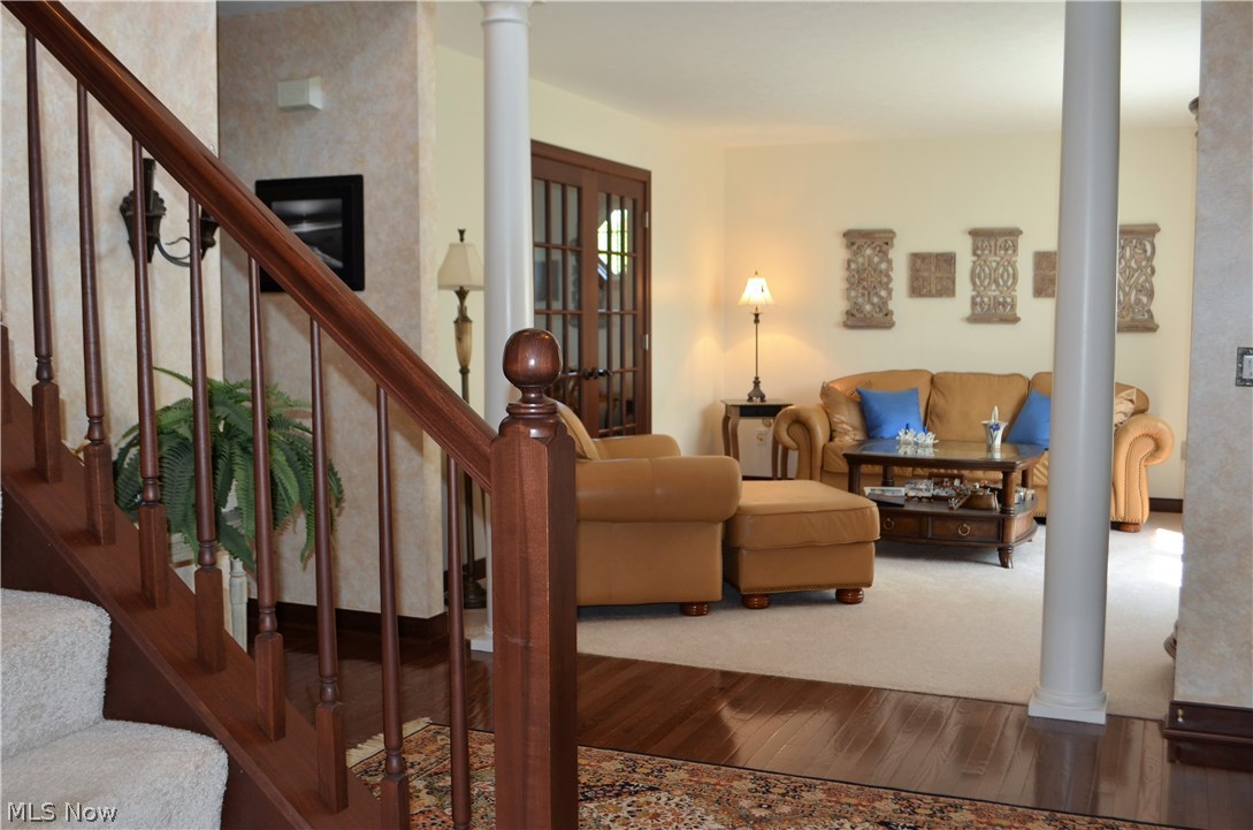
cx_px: 626
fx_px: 1146
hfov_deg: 57.3
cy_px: 415
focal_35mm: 33
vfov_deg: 39.8
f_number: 5.6
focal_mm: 22
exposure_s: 1/30
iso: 200
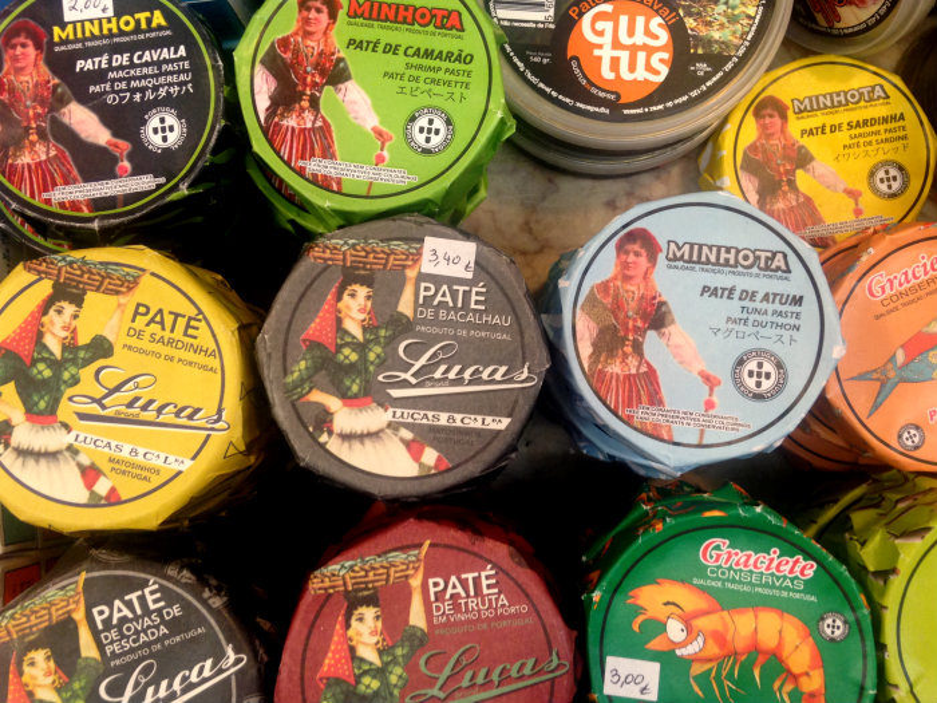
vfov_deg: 42.9
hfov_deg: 55.4
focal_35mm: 33
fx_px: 893
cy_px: 352
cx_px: 468
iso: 100
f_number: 2.4
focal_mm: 4.12
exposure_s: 1/20
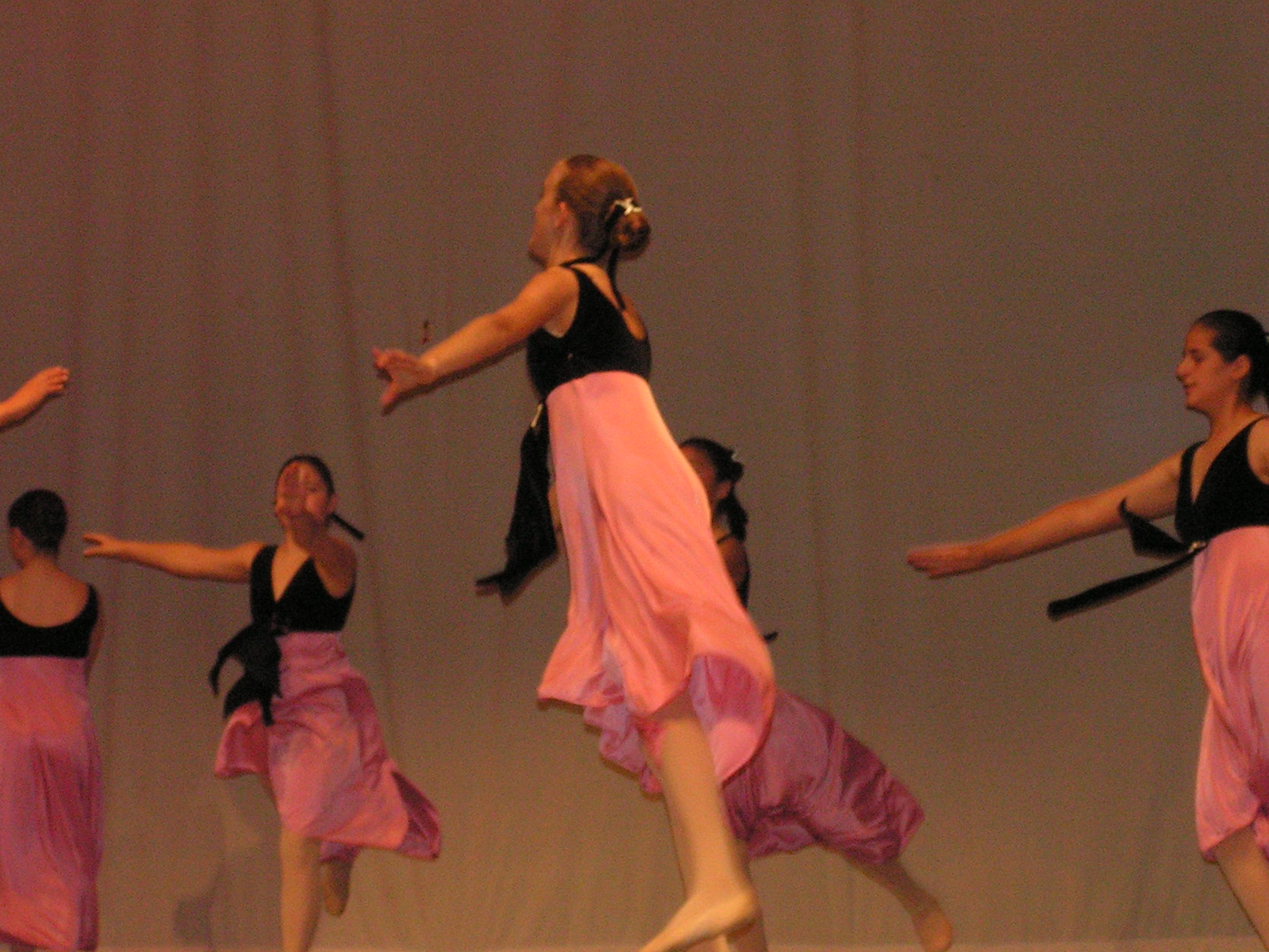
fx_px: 5499
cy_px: 530
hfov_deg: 13.1
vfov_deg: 9.9
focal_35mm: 150
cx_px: 817
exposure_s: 1/125
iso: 200
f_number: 3.2
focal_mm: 18.5
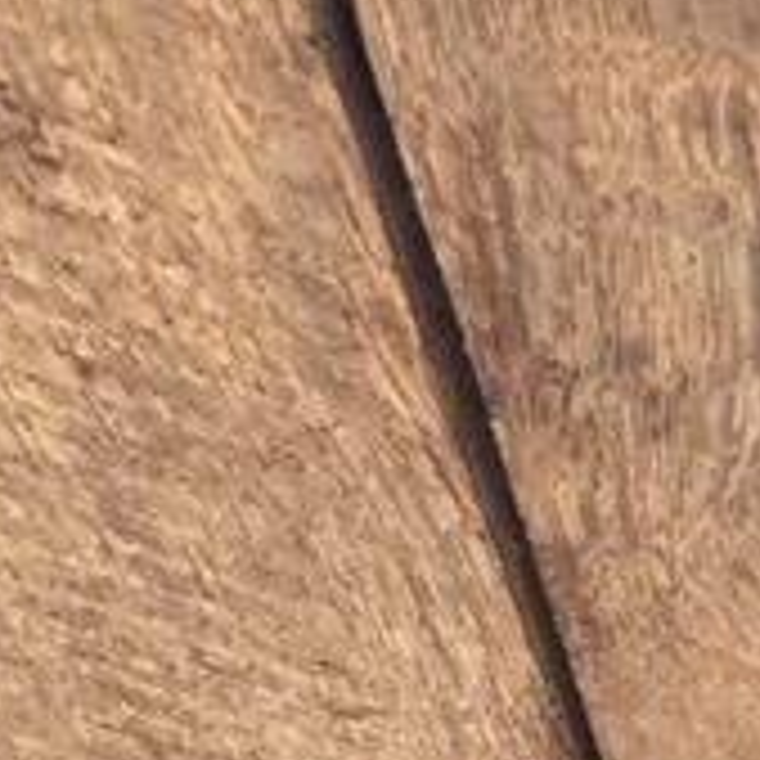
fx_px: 4645
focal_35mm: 187
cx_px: 733
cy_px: 971
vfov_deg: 9.2
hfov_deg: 9.3
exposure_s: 1/104
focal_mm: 3.99
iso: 80
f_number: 1.8
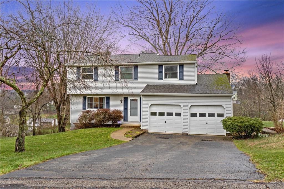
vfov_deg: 43.6
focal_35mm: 30
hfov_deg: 61.9
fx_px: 237
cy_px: 94
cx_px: 142
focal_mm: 30
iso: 125
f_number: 5
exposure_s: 1/60
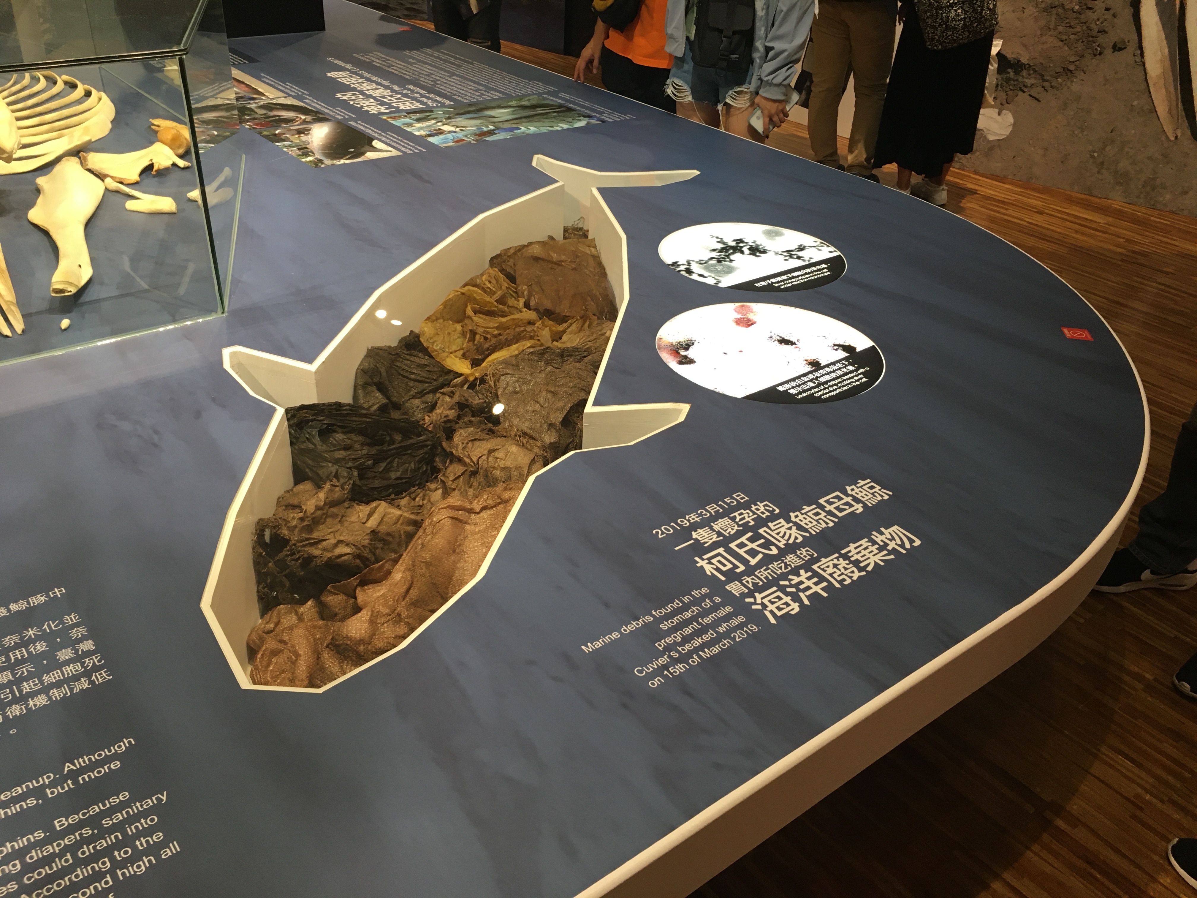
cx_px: 598
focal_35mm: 29
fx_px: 1003
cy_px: 449
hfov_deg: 61.7
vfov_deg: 48.2
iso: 80
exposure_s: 1/30
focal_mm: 4.15
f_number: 2.2
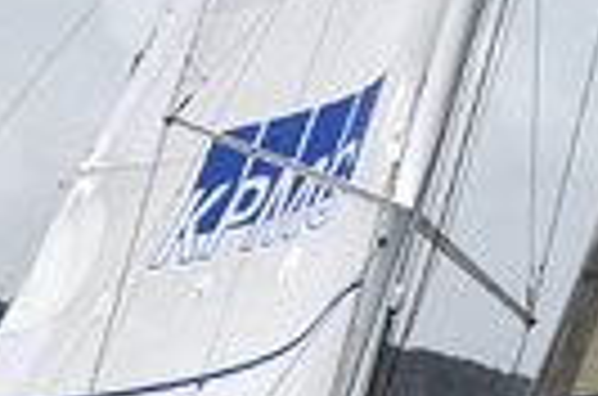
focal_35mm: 664
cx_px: 400
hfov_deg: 3.1
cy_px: 475
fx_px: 11003
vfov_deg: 2.1
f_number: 9.5
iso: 400
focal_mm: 98
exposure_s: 1/1000
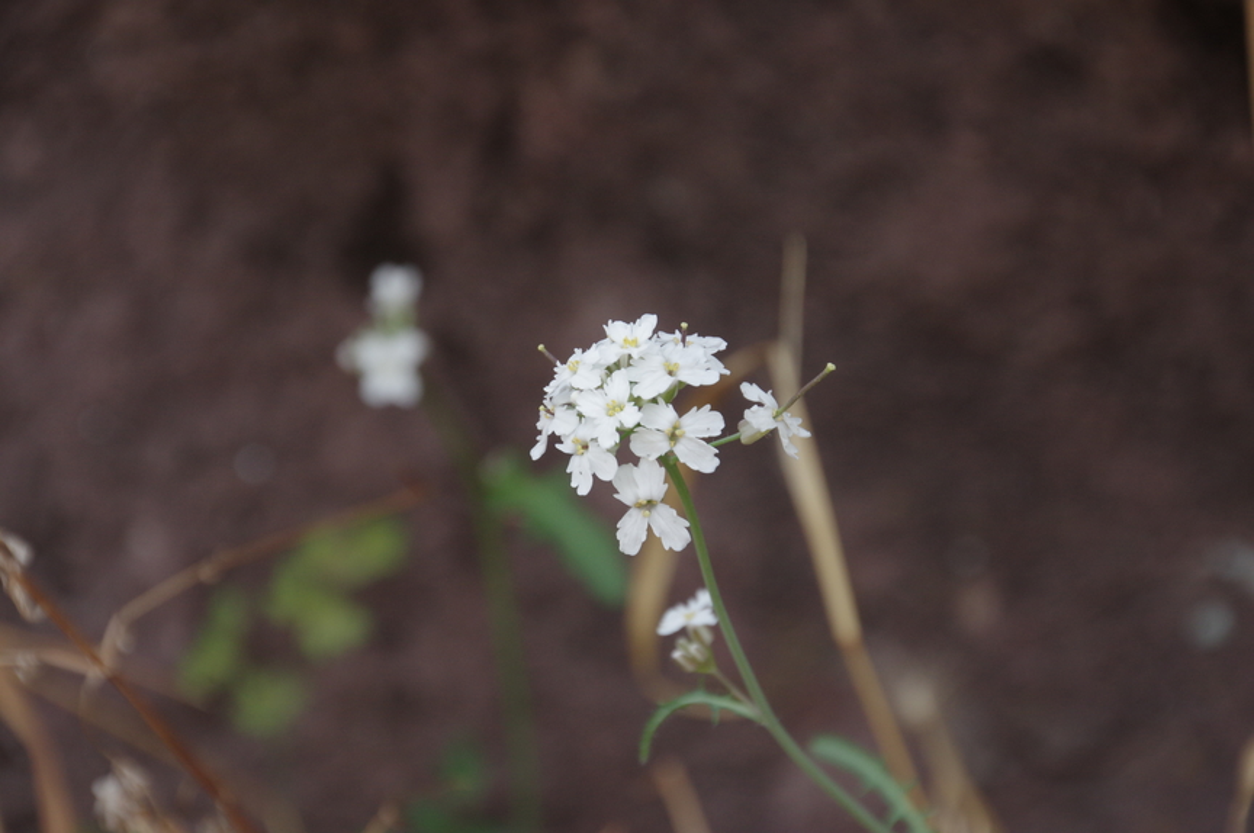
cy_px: 416
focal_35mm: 405
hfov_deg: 5.1
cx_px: 627
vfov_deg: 3.4
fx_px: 14091
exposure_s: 1/320
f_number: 9
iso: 800
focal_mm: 270
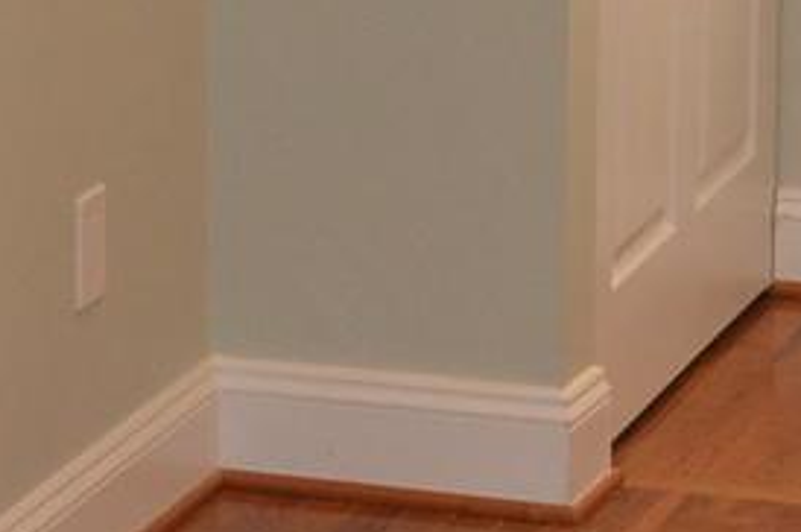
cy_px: 13
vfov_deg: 4.7
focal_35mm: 292
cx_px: 12
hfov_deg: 7.0
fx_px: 6489
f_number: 4.2
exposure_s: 1/60
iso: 450
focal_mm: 26
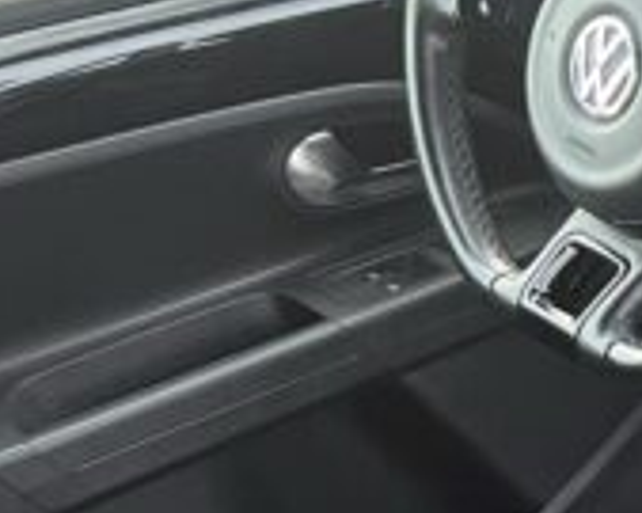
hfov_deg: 12.8
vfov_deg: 12.1
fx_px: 2279
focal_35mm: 120
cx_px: 1482
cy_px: 817
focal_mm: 5.7
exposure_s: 1/60
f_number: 1.5
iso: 200
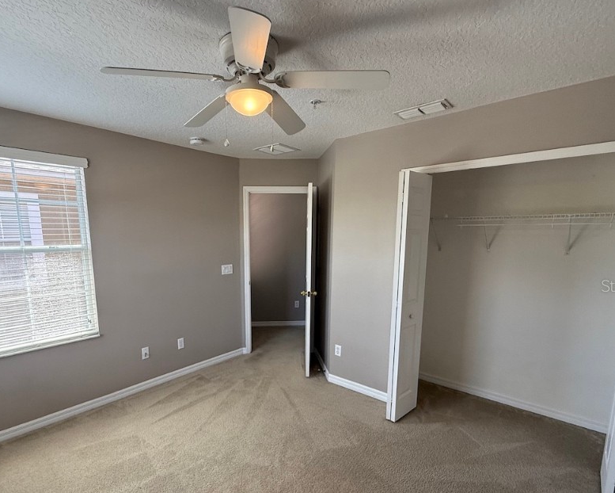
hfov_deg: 86.0
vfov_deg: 73.3
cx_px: 271
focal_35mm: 18
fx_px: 328
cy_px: 285
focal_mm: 2.22
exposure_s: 1/99
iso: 125
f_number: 2.2
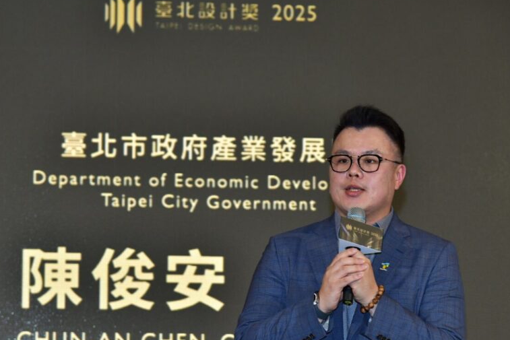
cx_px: 232
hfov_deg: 14.4
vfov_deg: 9.7
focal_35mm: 142
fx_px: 2012
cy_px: 220
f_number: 5.6
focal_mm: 105
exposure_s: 1/100
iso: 1000
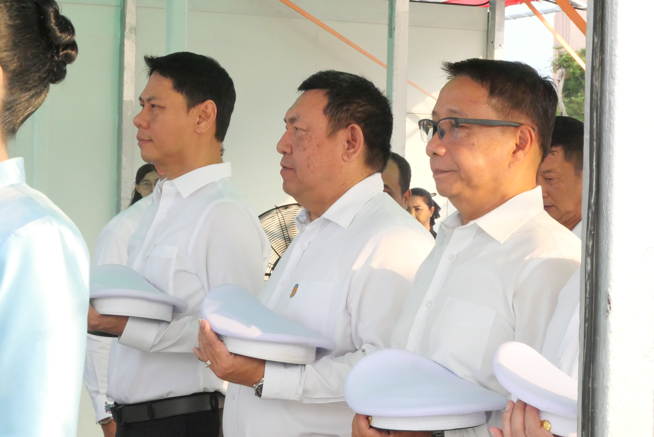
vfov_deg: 11.1
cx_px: 327
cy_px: 218
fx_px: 2254
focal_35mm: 124
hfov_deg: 16.5
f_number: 16
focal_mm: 60
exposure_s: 1/250
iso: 4000
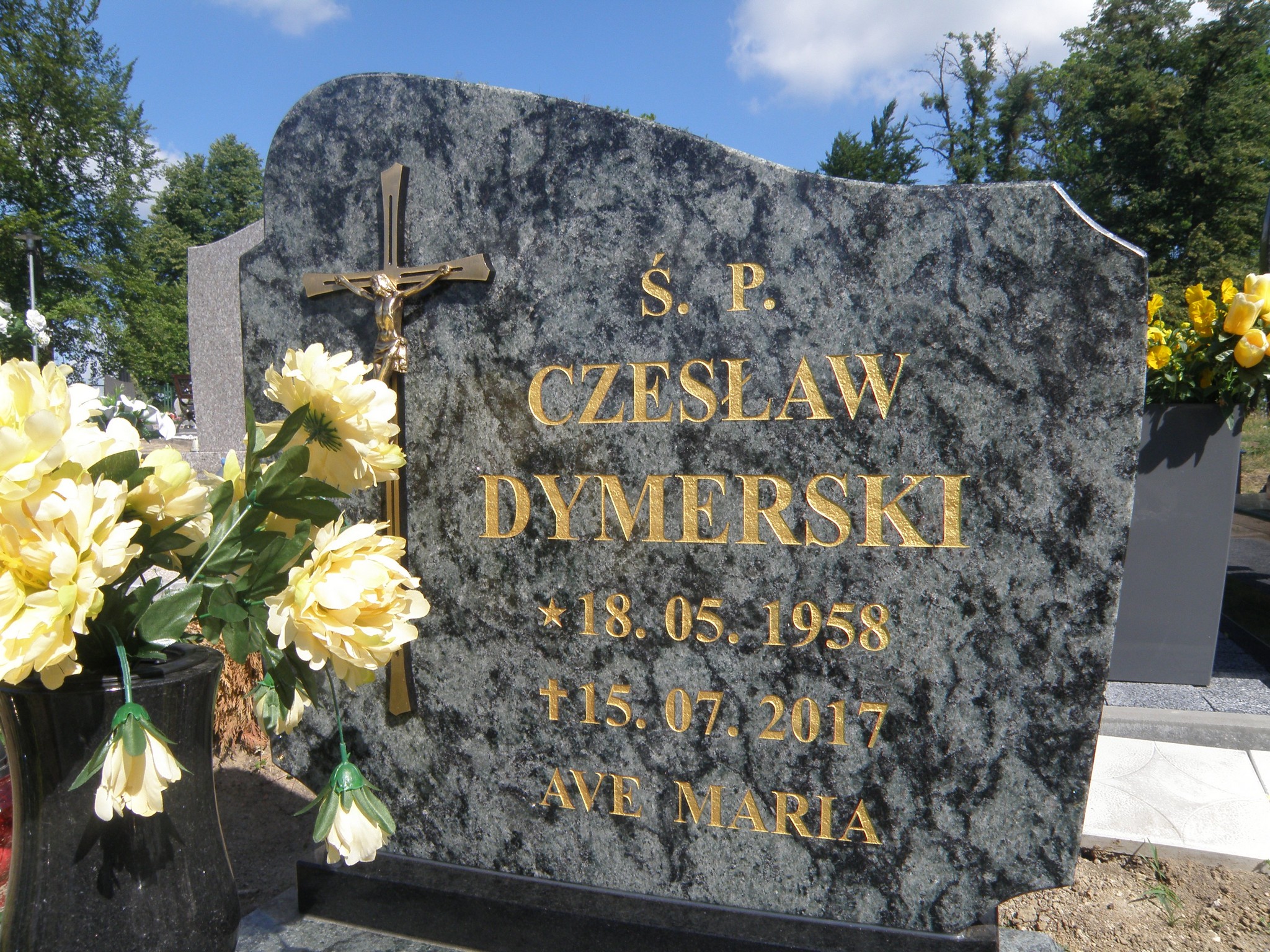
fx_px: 954
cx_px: 635
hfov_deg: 67.3
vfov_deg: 53.1
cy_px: 476
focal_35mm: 26
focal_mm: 4.6
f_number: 5.6
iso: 64
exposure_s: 1/320
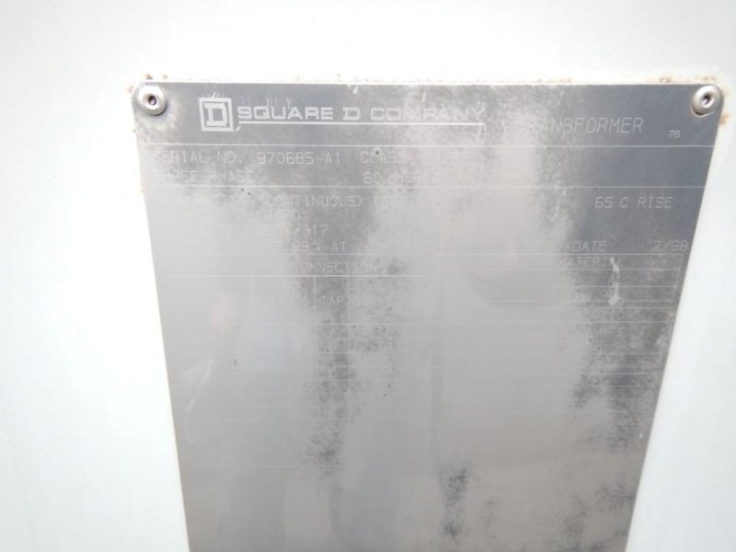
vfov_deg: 56.8
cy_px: 276
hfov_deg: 71.6
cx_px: 368
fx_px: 510
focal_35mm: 24
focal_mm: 4.3
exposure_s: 1/30
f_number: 2.8
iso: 200
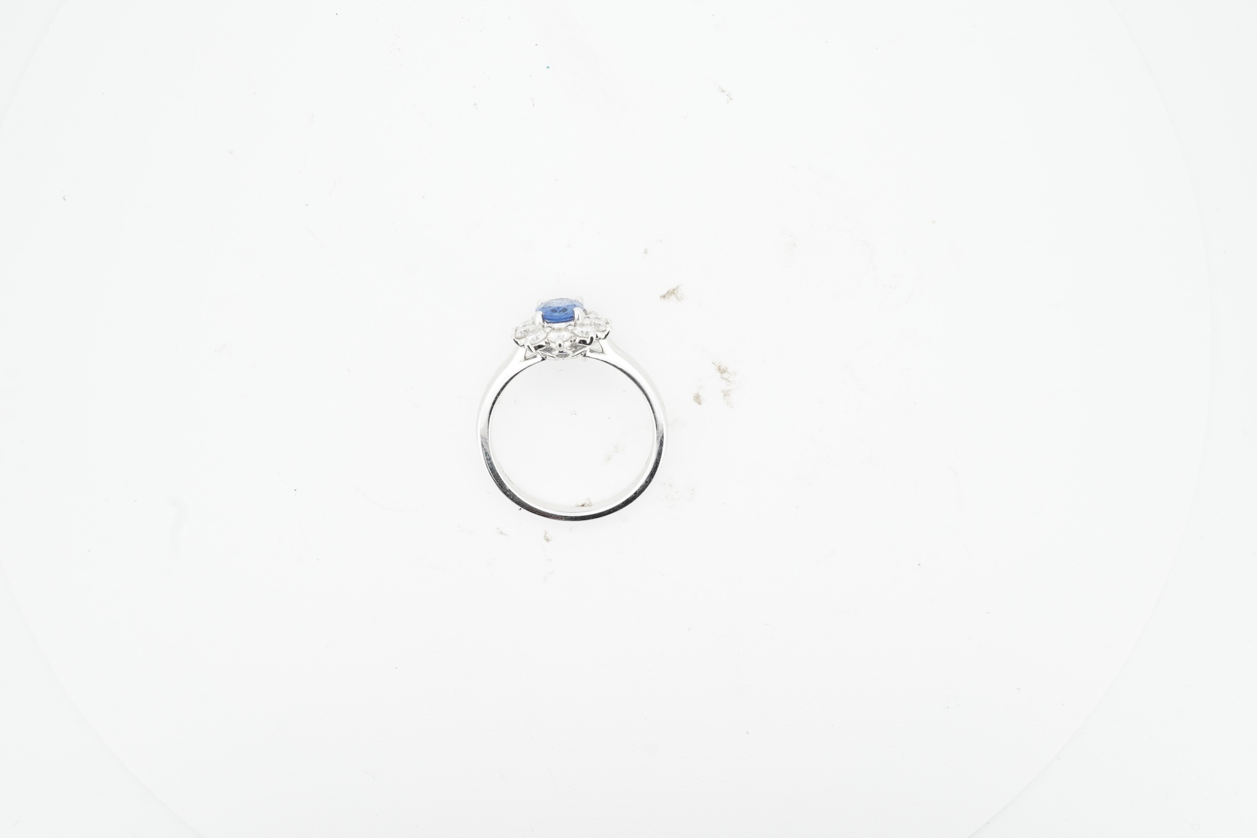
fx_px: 1571
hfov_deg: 43.6
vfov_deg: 29.9
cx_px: 628
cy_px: 419
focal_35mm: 45
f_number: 20
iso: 125
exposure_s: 1/60
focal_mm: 30
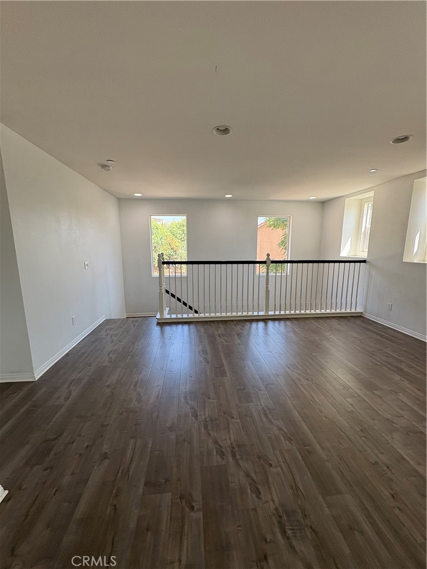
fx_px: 230
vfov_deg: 102.1
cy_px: 284
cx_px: 214
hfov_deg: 85.7
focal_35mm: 14
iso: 64
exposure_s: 1/120
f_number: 2.2
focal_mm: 2.22
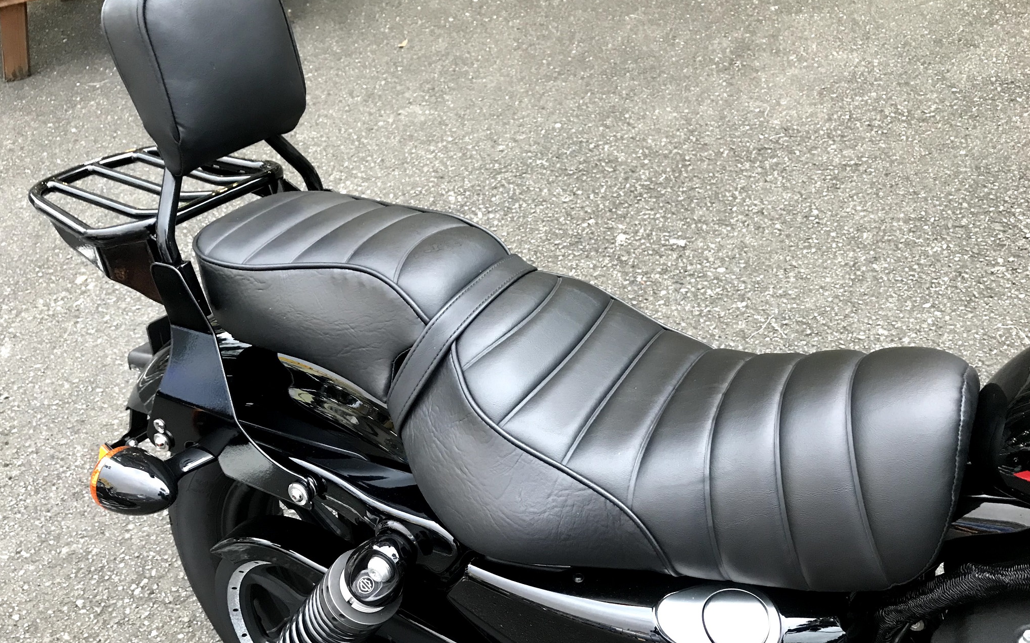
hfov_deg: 62.9
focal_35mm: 30
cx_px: 511
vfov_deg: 41.8
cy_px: 305
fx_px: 842
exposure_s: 1/17
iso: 80
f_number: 1.8
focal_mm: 3.99
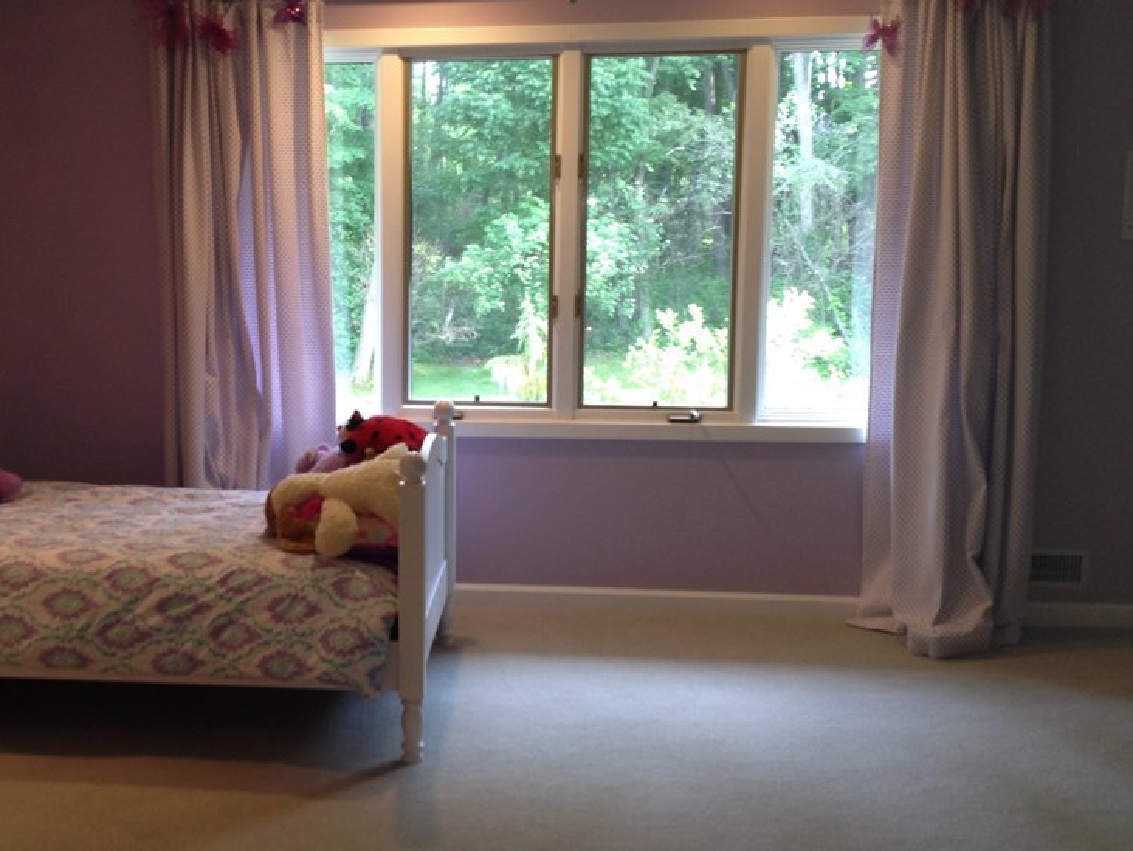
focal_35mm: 49
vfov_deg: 29.7
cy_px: 392
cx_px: 378
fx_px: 1605
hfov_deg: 38.5
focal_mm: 4.28
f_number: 2.4
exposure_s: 1/20
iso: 50
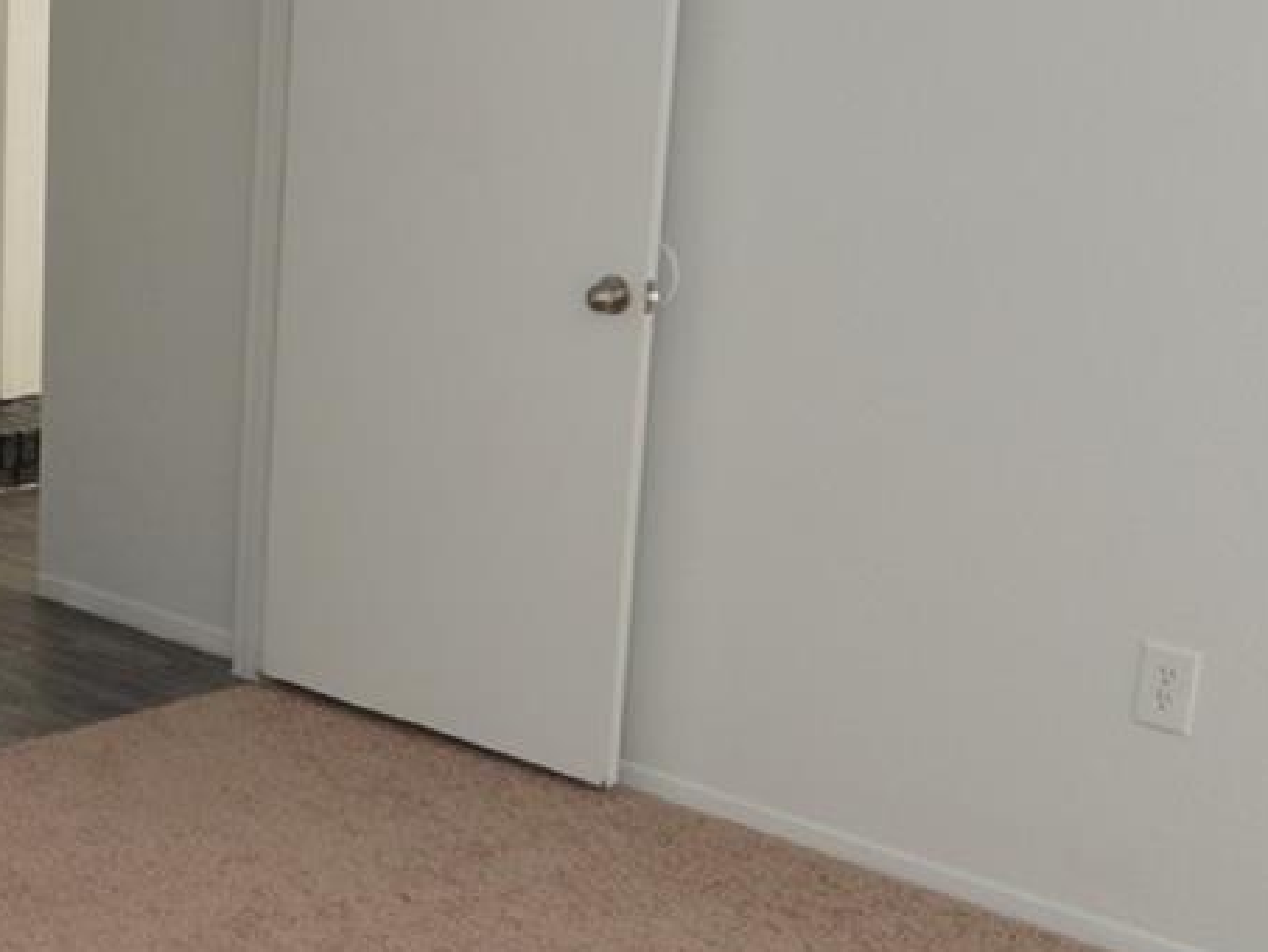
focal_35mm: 61
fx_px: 2235
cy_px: 455
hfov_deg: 28.6
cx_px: -148
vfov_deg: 24.0
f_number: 5.6
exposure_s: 1/125
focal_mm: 12
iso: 360
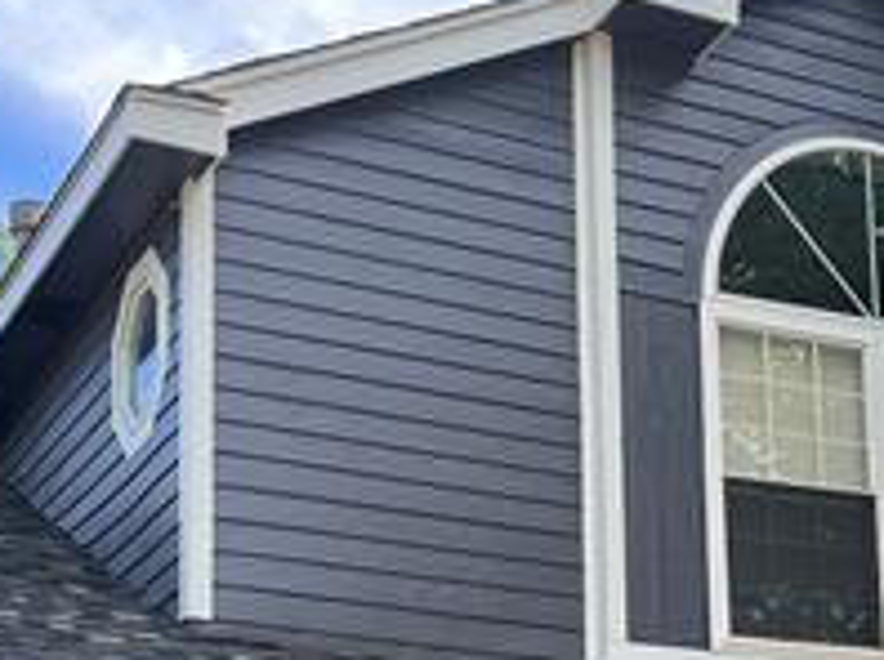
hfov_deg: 23.0
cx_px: 683
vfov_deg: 16.5
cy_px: 863
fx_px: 2143
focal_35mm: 84
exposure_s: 1/400
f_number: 1.6
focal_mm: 5.1
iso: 50
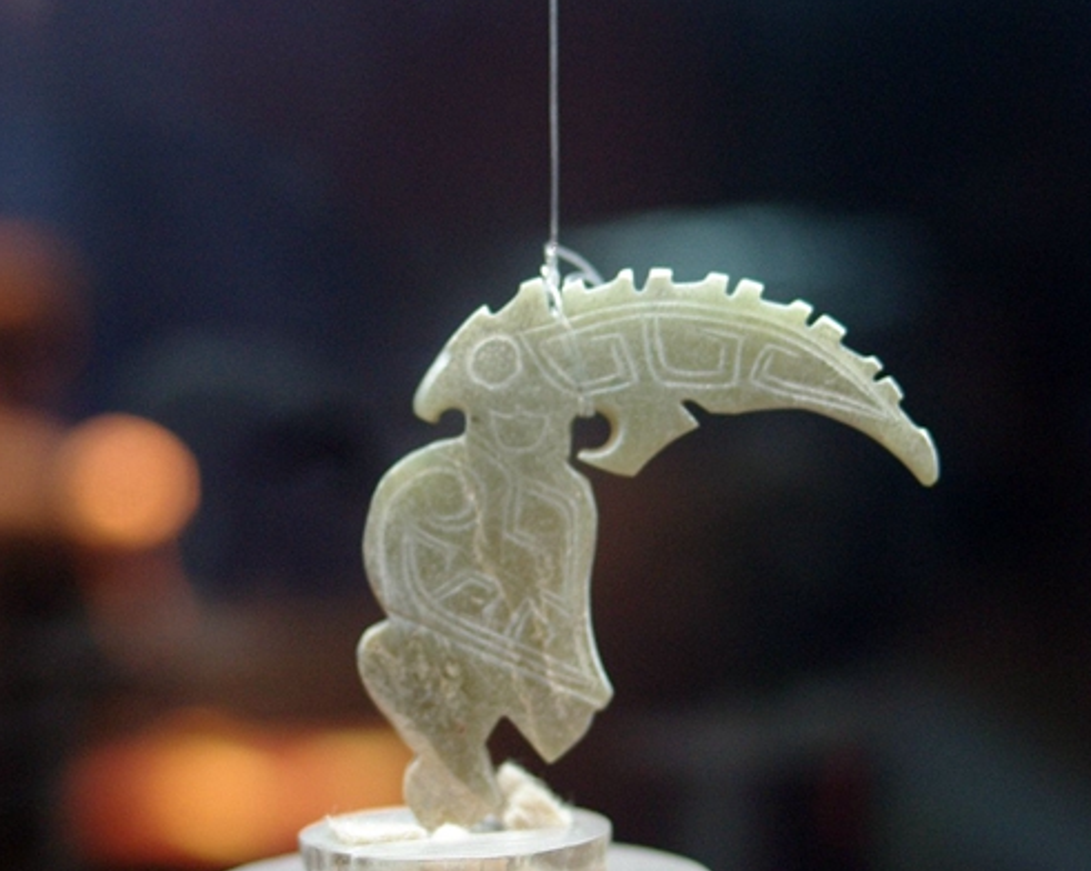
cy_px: 535
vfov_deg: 23.1
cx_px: 551
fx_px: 2129
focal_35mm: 66
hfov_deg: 28.7
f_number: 2.4
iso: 800
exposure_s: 1/6
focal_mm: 31
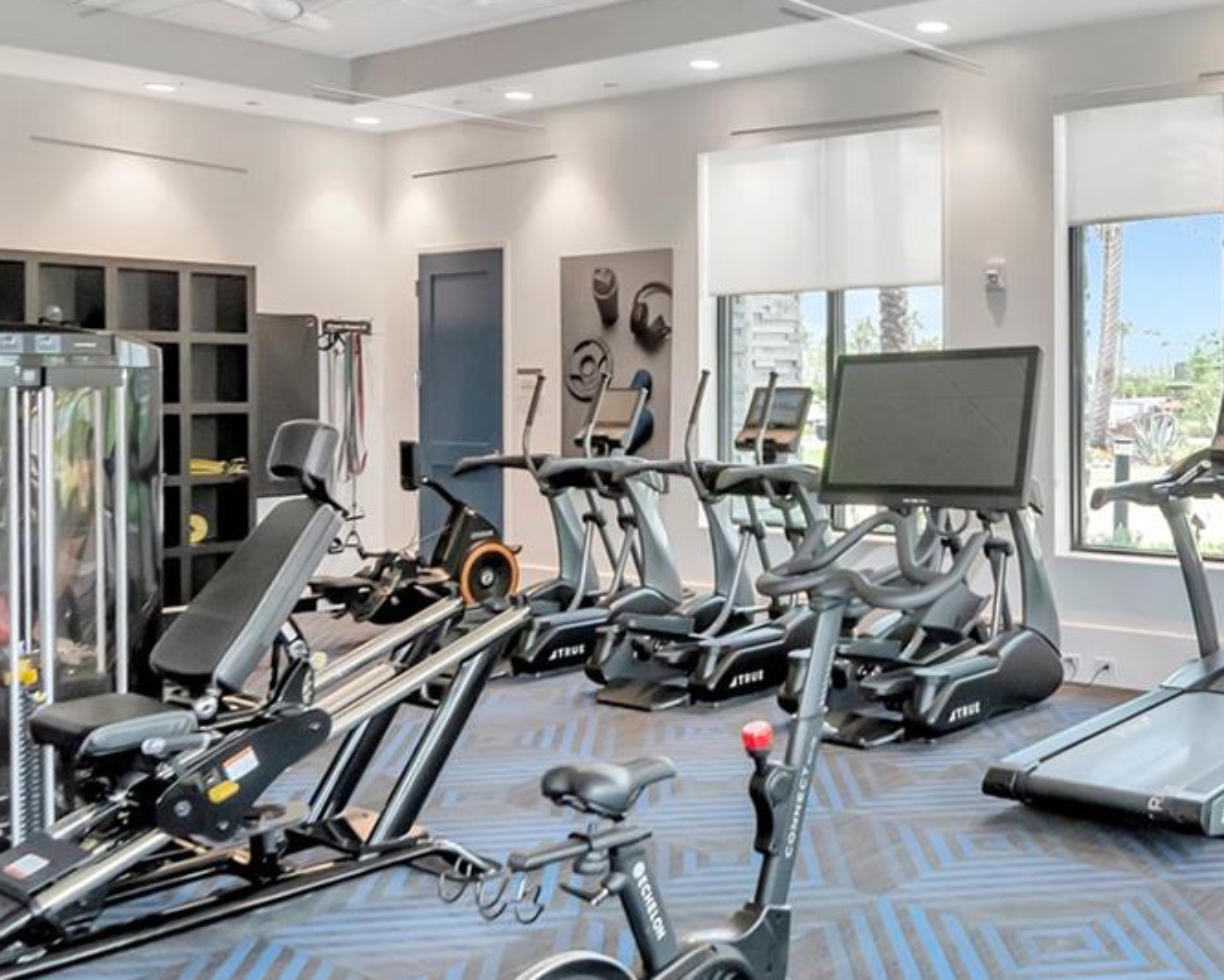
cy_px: 440
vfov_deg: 40.0
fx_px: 1345
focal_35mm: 37
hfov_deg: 47.1
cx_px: 918
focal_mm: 11
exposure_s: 1/125
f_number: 5.6
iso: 720
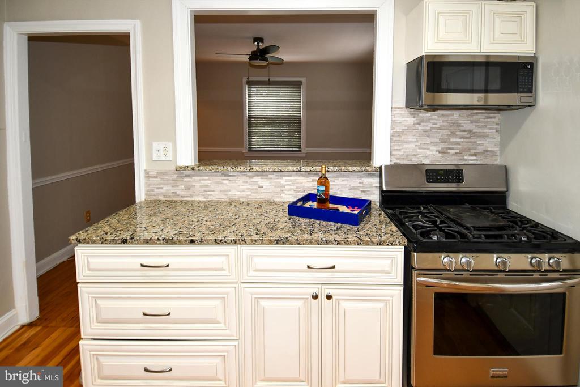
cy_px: 194
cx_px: 290
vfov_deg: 67.4
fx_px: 290
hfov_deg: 90.0
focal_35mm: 18
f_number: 4
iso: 360
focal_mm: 12
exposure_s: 1/60
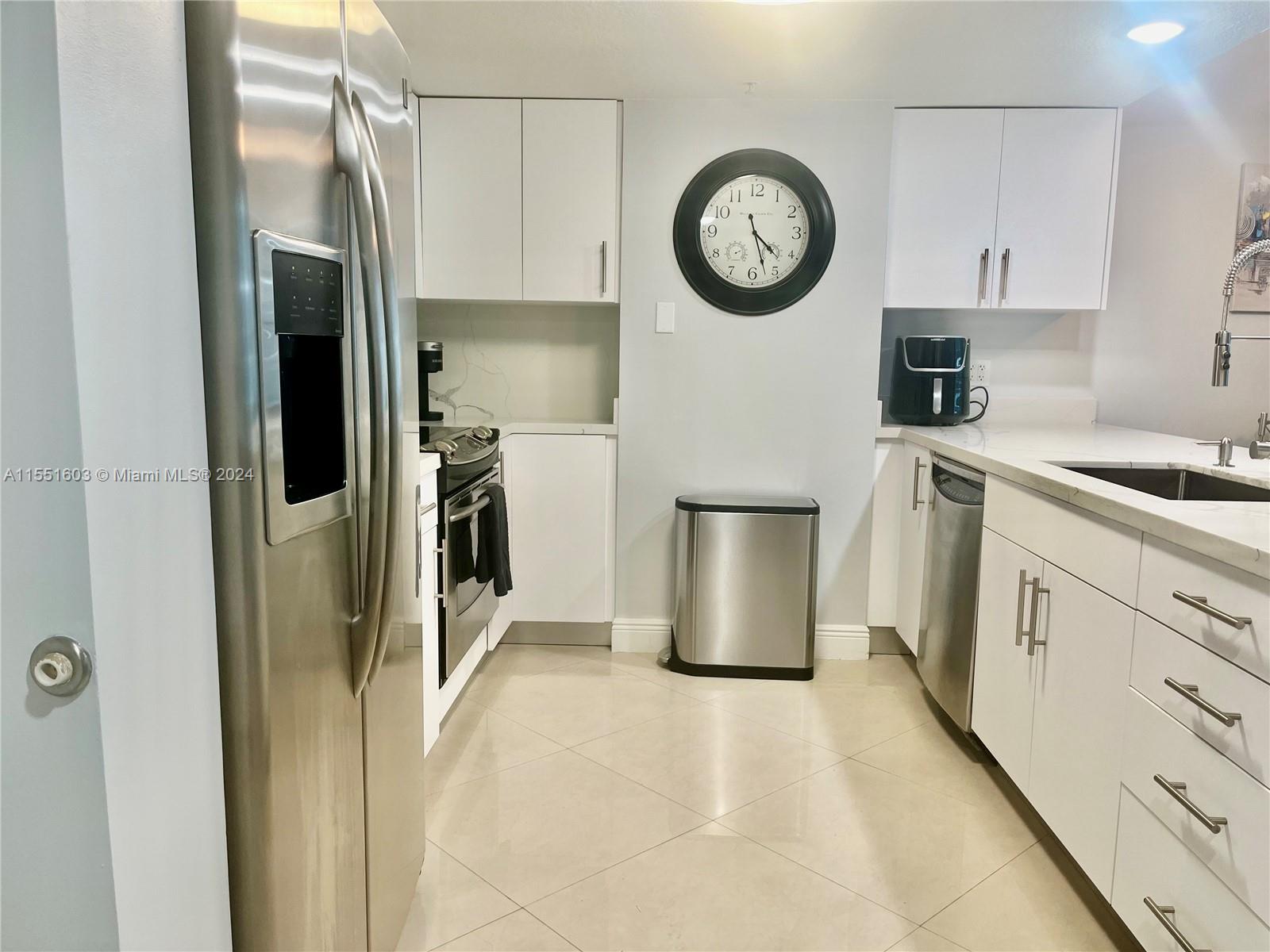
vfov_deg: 53.1
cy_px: 476
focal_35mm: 26
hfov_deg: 67.3
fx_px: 954
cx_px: 635
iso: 64
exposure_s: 1/60
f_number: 1.6
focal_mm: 5.1
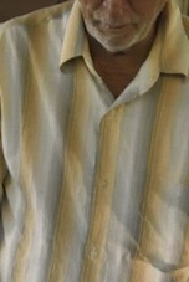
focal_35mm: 204
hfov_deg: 6.7
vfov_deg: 8.5
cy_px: 829
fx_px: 1601
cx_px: -87
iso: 3200
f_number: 5.6
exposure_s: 1/40
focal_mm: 29
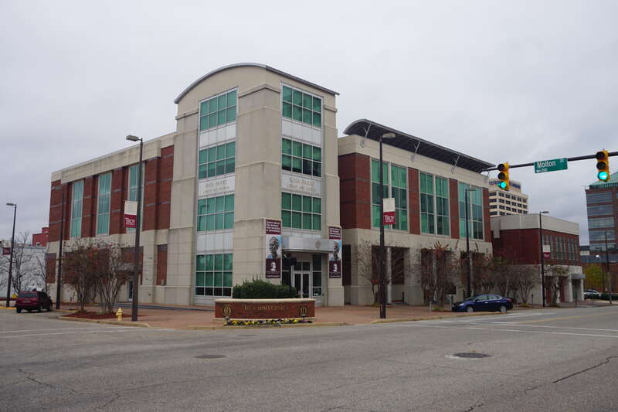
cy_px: 206
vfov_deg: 41.7
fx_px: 541
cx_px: 309
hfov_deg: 59.5
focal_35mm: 32
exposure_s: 1/80
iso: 100
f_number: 8
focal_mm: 21
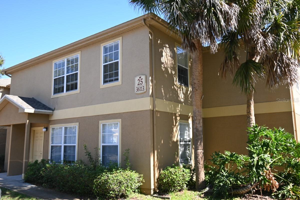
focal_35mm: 30
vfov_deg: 43.6
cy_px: 100
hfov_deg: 61.9
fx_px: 250
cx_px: 150
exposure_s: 1/125
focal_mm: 20
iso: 125
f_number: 5.6
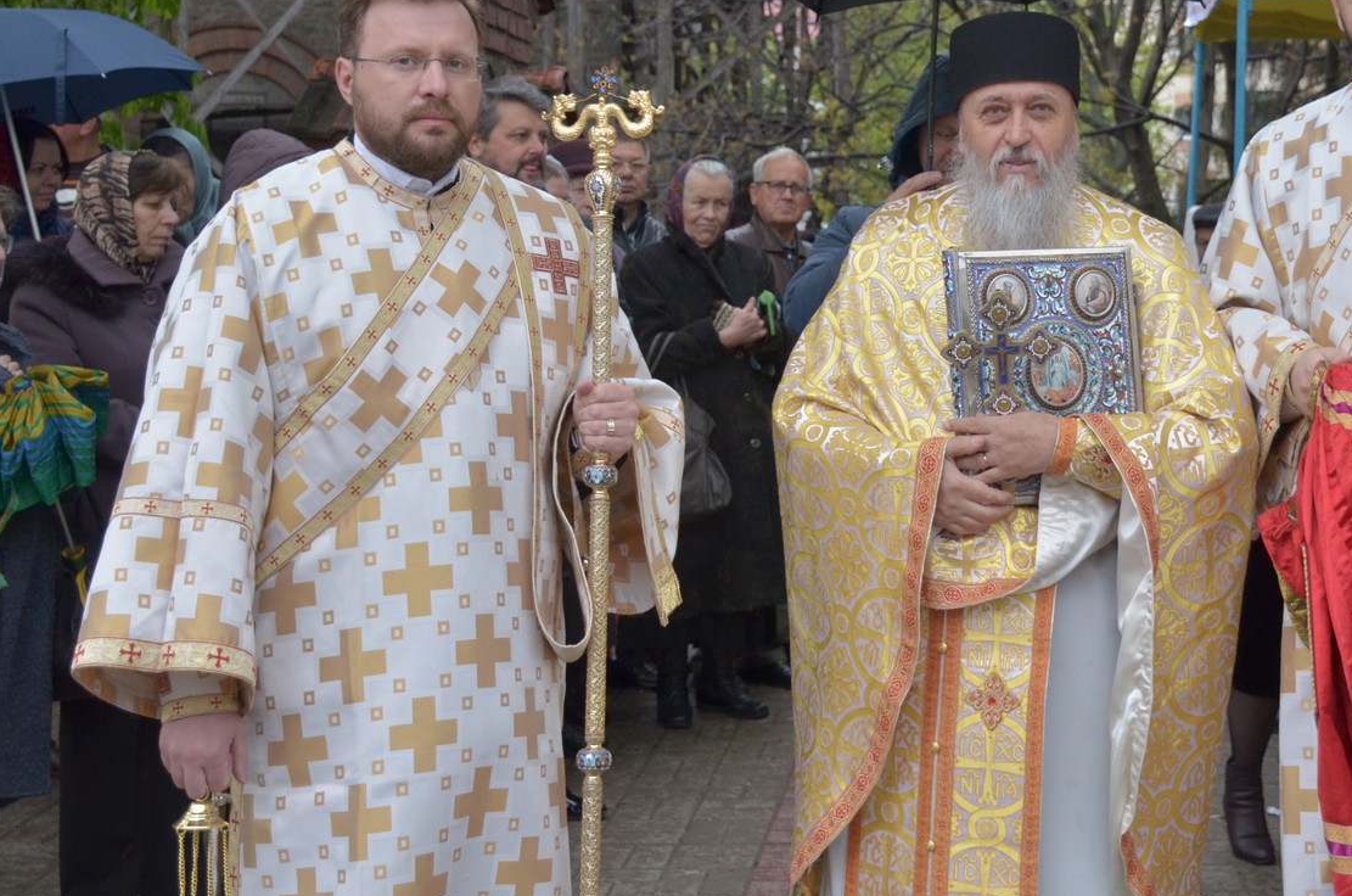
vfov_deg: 21.6
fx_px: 2324
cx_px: 972
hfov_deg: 32.0
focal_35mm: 62
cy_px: 231
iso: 640
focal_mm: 24
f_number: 3.8
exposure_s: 1/250
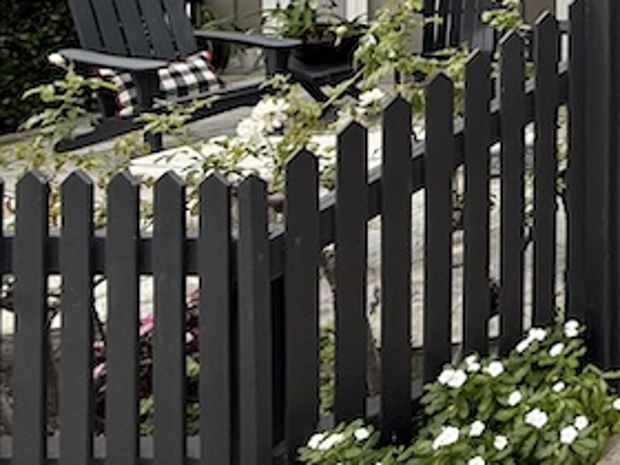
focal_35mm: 50
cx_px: 972
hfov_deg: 25.9
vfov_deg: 26.4
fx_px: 896
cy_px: -66
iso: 64
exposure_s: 1/176
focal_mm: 2.22
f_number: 2.2
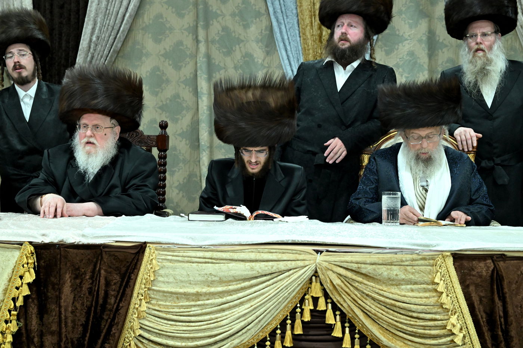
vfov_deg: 27.5
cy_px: 174
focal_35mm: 49
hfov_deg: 40.3
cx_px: 262
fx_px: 712
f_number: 5.6
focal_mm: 49
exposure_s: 1/200
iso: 4000
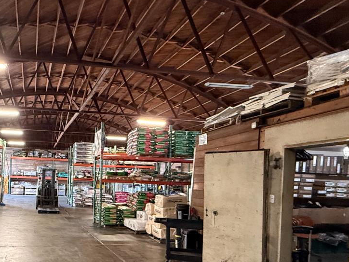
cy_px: 181
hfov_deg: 57.2
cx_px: 71
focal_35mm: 29
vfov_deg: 47.2
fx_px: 292
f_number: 2.2
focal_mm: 2.22
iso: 500
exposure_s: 1/60
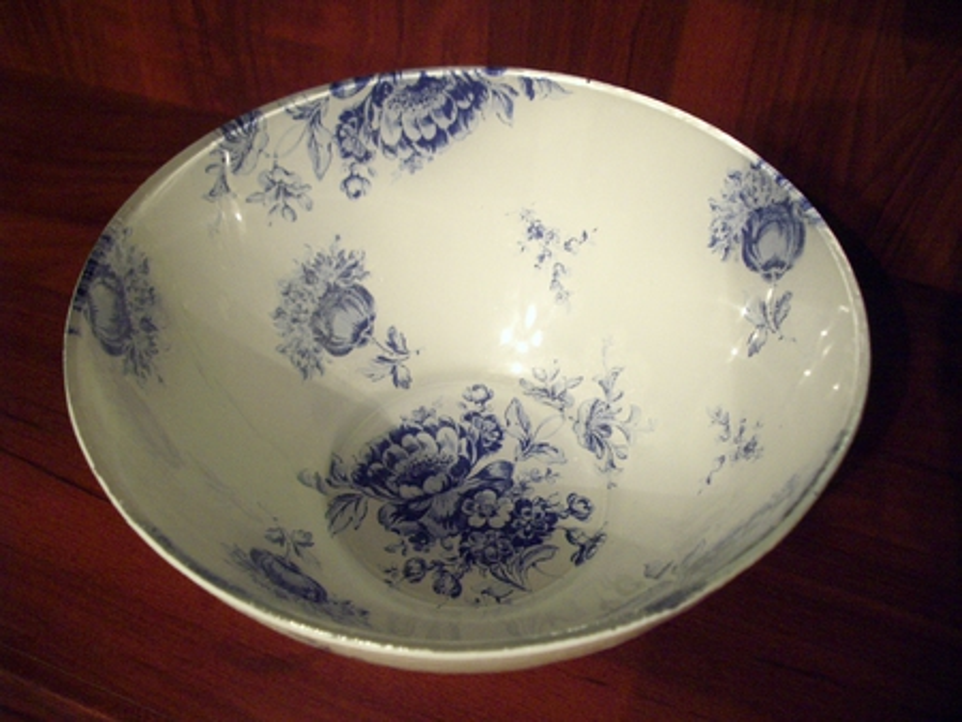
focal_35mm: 35
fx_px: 973
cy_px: 361
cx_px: 481
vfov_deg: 40.7
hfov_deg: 52.6
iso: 200
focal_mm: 5.8
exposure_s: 1/8
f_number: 2.6
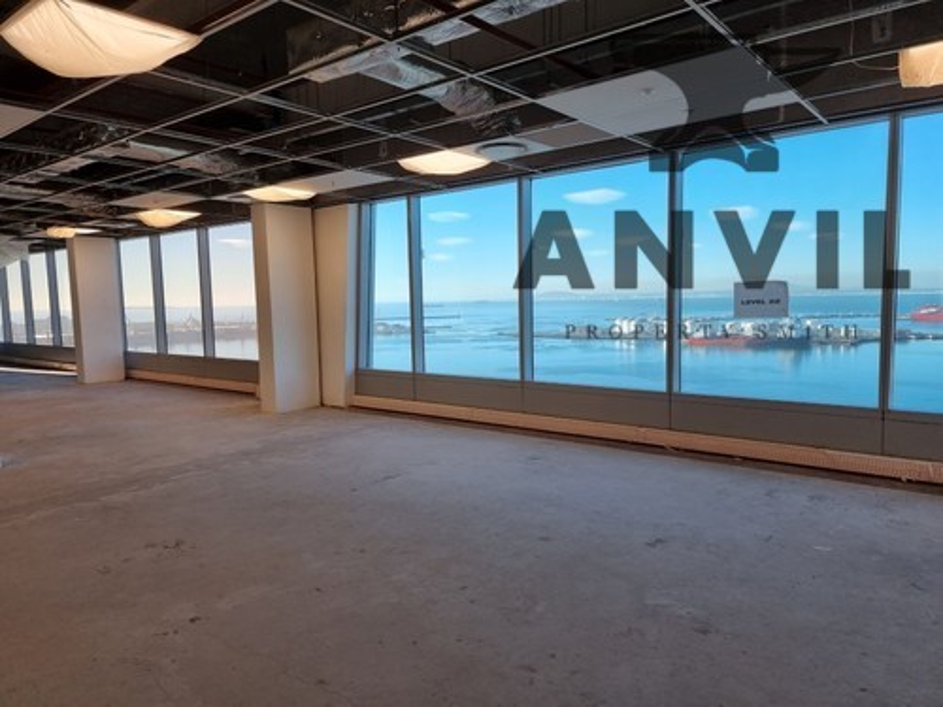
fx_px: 654
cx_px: 472
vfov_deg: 56.8
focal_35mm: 24
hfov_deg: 71.6
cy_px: 354
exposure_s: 1/108
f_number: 1.8
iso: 50
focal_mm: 6.7
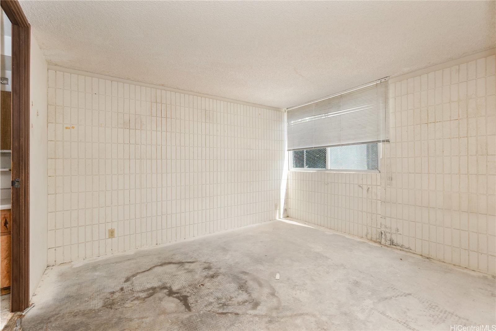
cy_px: 166
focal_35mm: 15
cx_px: 248
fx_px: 207
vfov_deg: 77.3
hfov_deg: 100.4
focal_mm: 10
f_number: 8
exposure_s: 1/13
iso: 400
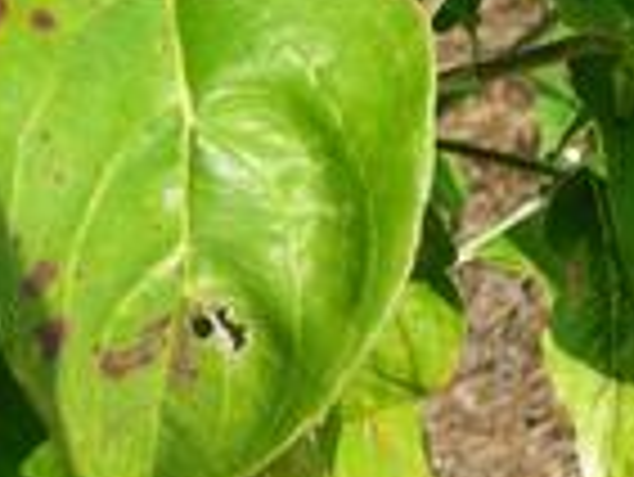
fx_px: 1980
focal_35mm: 108
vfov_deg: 13.5
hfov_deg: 18.2
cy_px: 0
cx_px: 414
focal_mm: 6.3
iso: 50
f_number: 3.2
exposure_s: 1/314
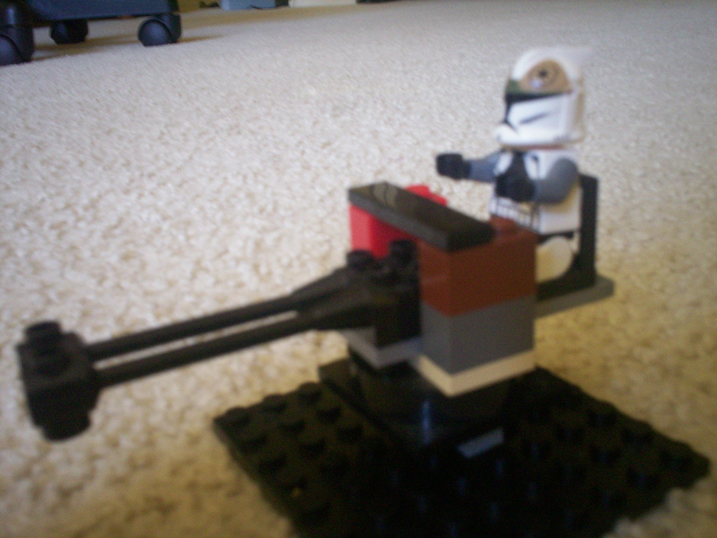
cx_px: 358
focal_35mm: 36
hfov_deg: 51.4
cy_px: 269
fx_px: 746
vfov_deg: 39.7
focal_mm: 6
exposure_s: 1/8
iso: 200
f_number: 4.5
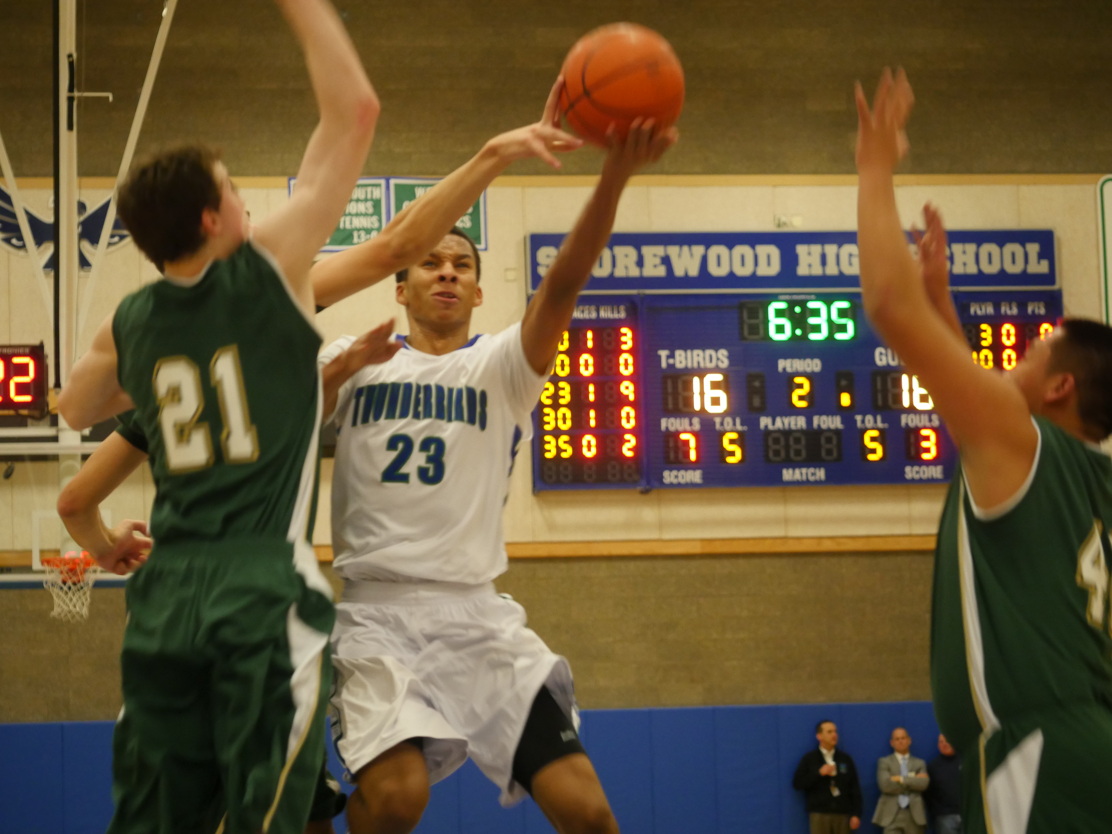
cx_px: 556
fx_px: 3662
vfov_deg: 13.0
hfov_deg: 17.3
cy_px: 417
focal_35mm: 114
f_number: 2.8
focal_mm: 57
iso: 1250
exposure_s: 1/125
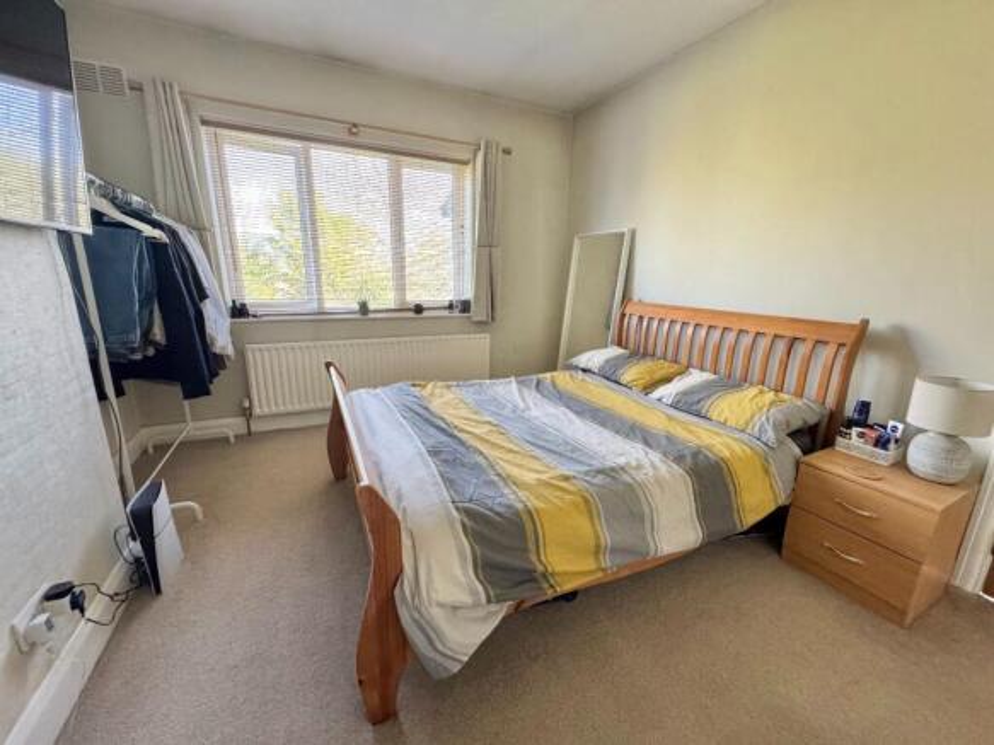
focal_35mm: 14
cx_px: 497
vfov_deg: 85.7
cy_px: 372
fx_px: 402
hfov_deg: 102.1
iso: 320
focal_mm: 2.22
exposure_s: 1/99
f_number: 2.2
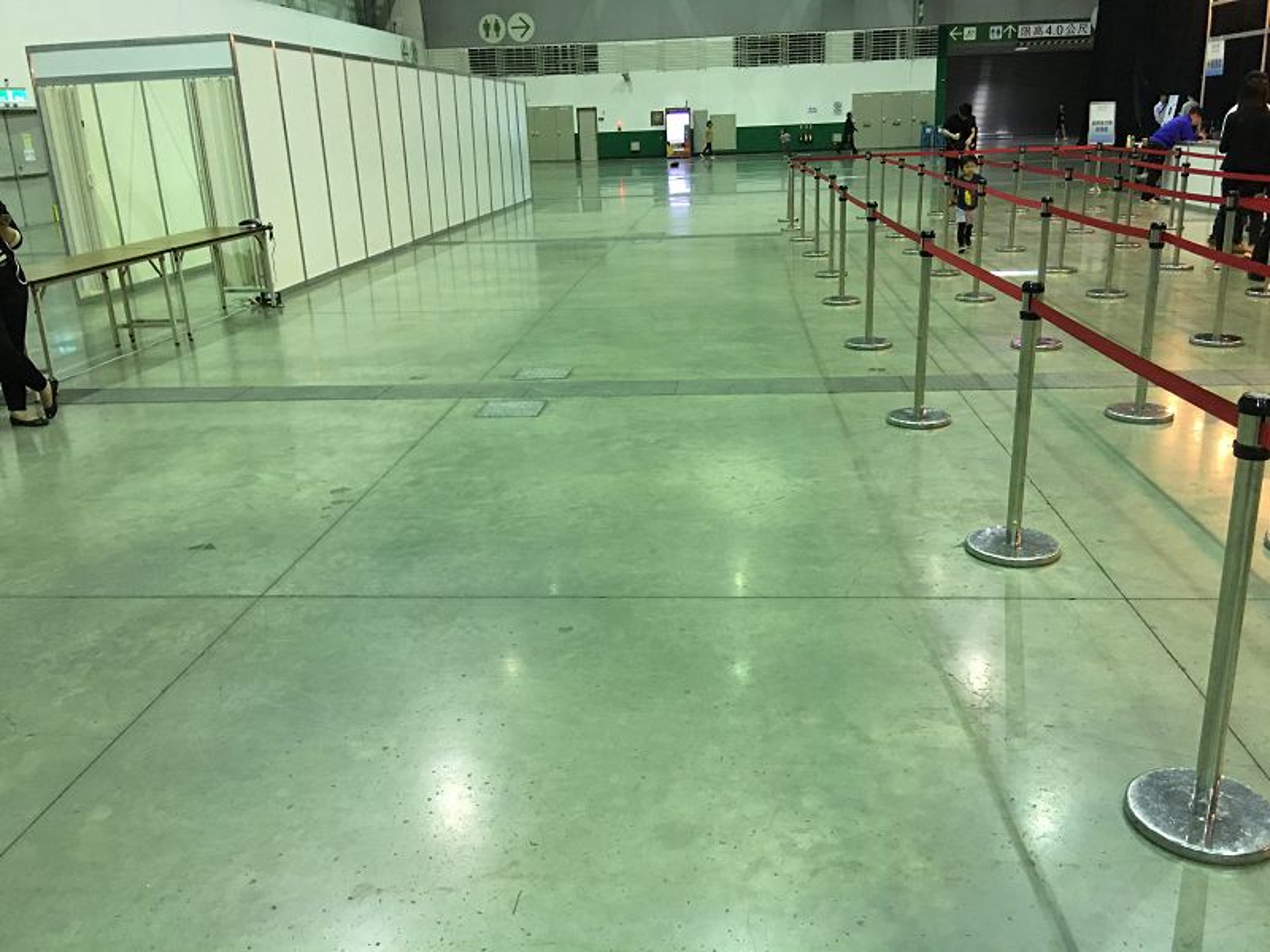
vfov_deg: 48.2
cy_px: 476
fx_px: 1064
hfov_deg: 61.7
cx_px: 635
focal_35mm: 29
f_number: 2.2
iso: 100
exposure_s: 1/15
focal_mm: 4.15
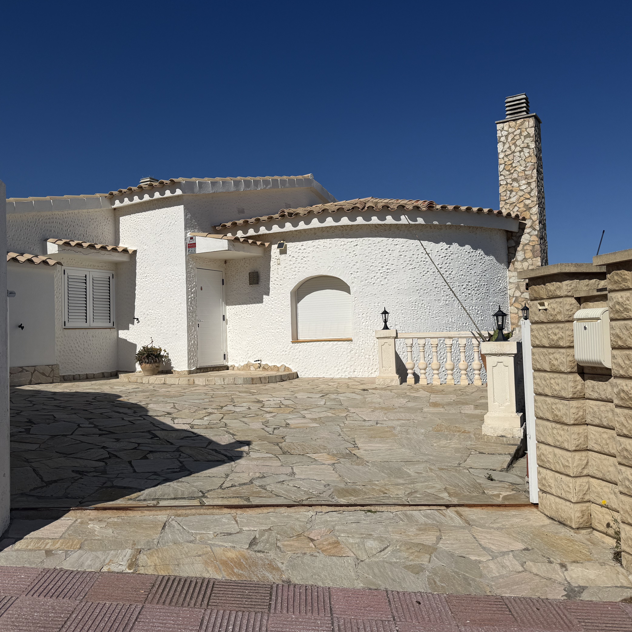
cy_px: 311
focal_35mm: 29
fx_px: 599
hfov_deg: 55.6
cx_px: 297
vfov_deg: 55.6
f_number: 1.78
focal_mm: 6.76
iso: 64
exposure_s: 1/14286
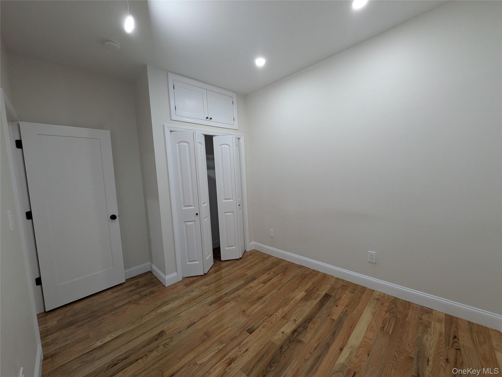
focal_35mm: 14
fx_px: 203
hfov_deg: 102.1
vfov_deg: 85.7
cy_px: 188
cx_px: 251
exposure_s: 1/40
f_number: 2.2
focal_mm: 1.83
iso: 115
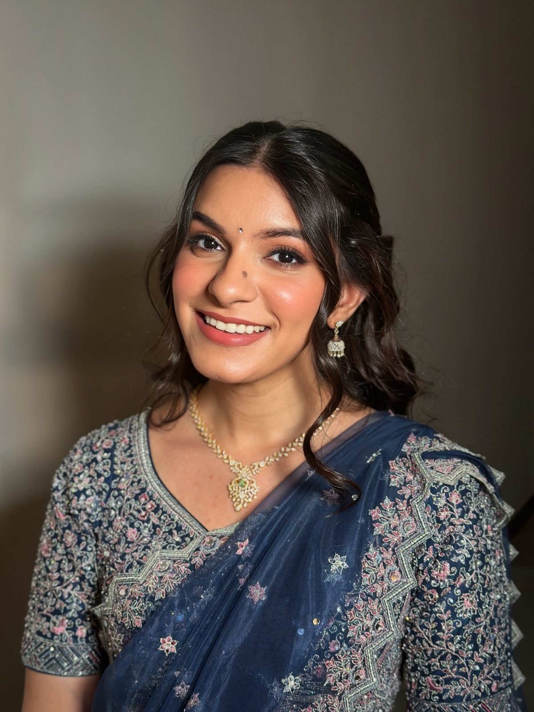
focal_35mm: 48
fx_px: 987
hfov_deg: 30.3
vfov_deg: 39.7
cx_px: 267
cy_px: 356
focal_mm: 6.86
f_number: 1.78
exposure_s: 1/60
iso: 200
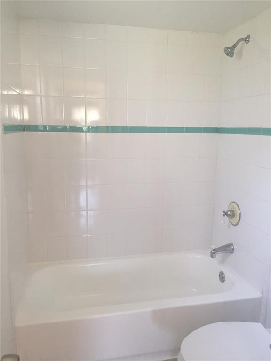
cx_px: 136
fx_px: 303
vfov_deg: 61.7
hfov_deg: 48.2
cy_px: 180
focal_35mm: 29
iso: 50
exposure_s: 1/30
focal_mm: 4.15
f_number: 2.2
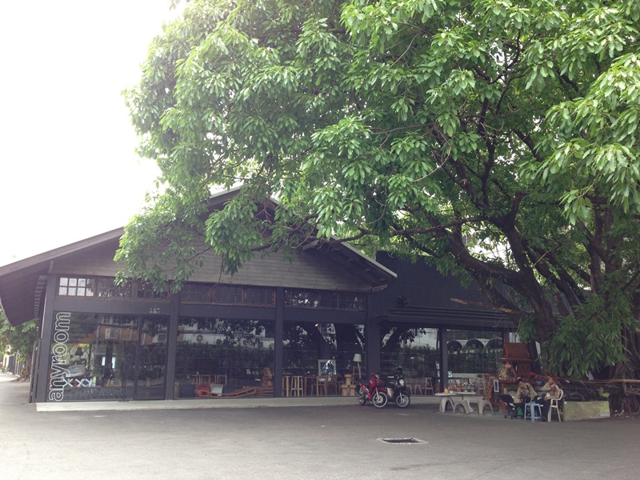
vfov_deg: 42.9
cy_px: 240
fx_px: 610
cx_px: 320
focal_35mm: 33
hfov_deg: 55.4
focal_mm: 4.12
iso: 50
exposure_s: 1/120
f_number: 2.4
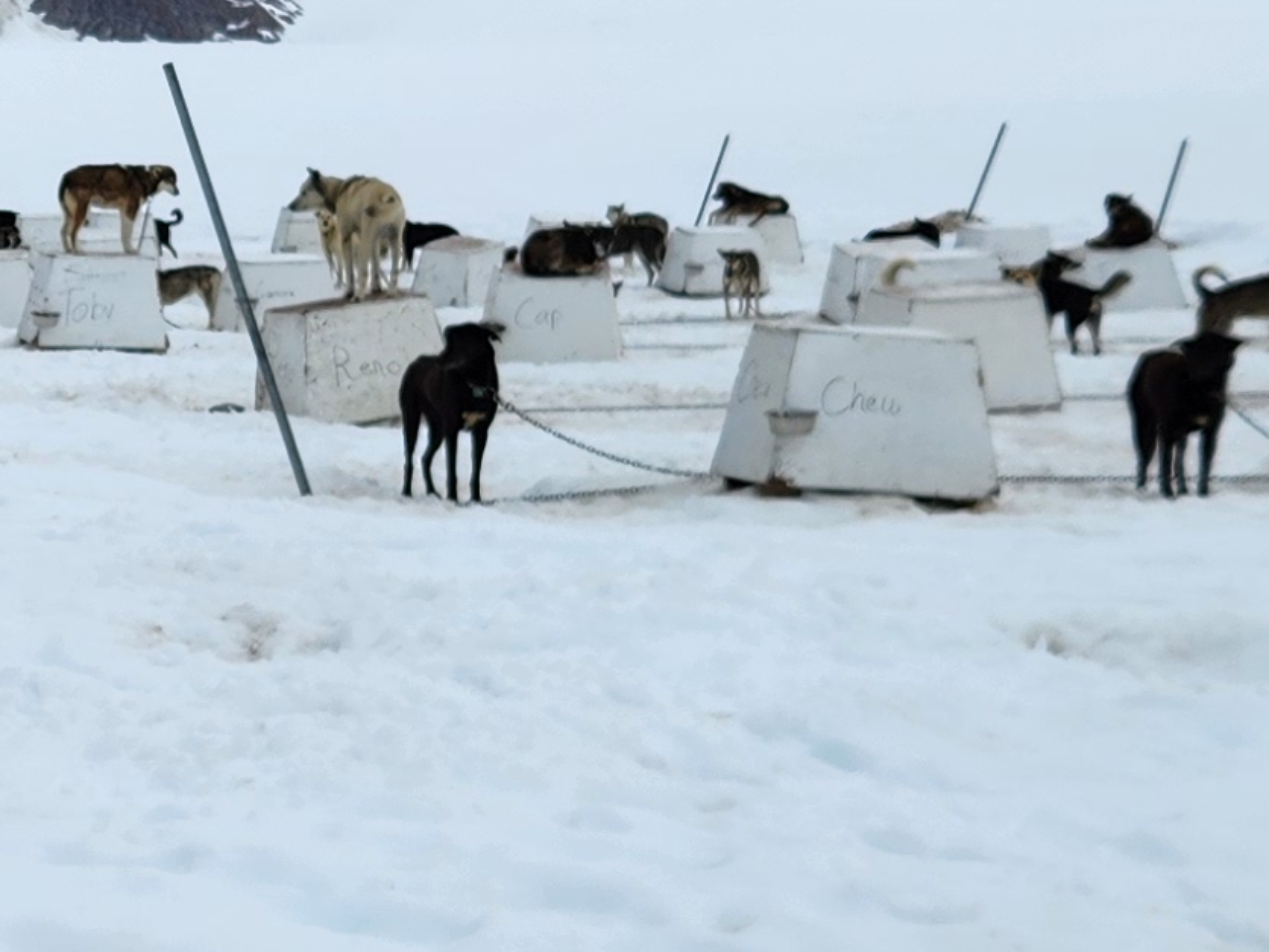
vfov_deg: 13.5
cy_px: 459
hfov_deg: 17.3
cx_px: -132
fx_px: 4033
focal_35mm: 110
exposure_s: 1/1946
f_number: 1.8
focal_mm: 5.4
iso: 20
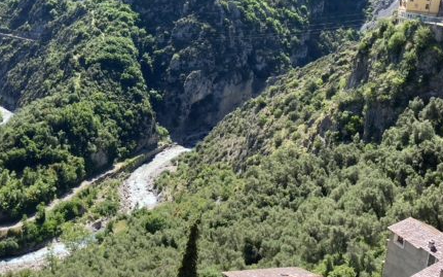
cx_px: 181
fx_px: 543
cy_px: 75
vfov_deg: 28.2
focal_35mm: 45
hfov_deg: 44.2
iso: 32
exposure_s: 1/600
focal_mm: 3.99
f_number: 1.8
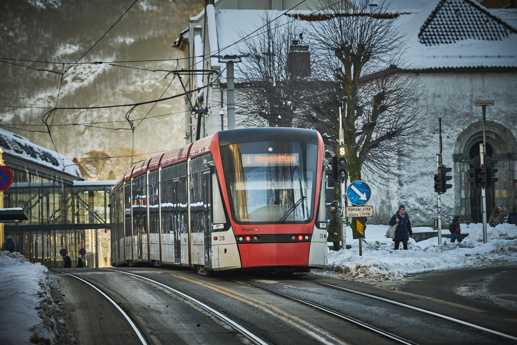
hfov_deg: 12.8
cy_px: 172
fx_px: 2298
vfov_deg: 8.6
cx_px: 258
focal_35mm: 160
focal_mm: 160
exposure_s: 1/1250
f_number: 4.5
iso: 400
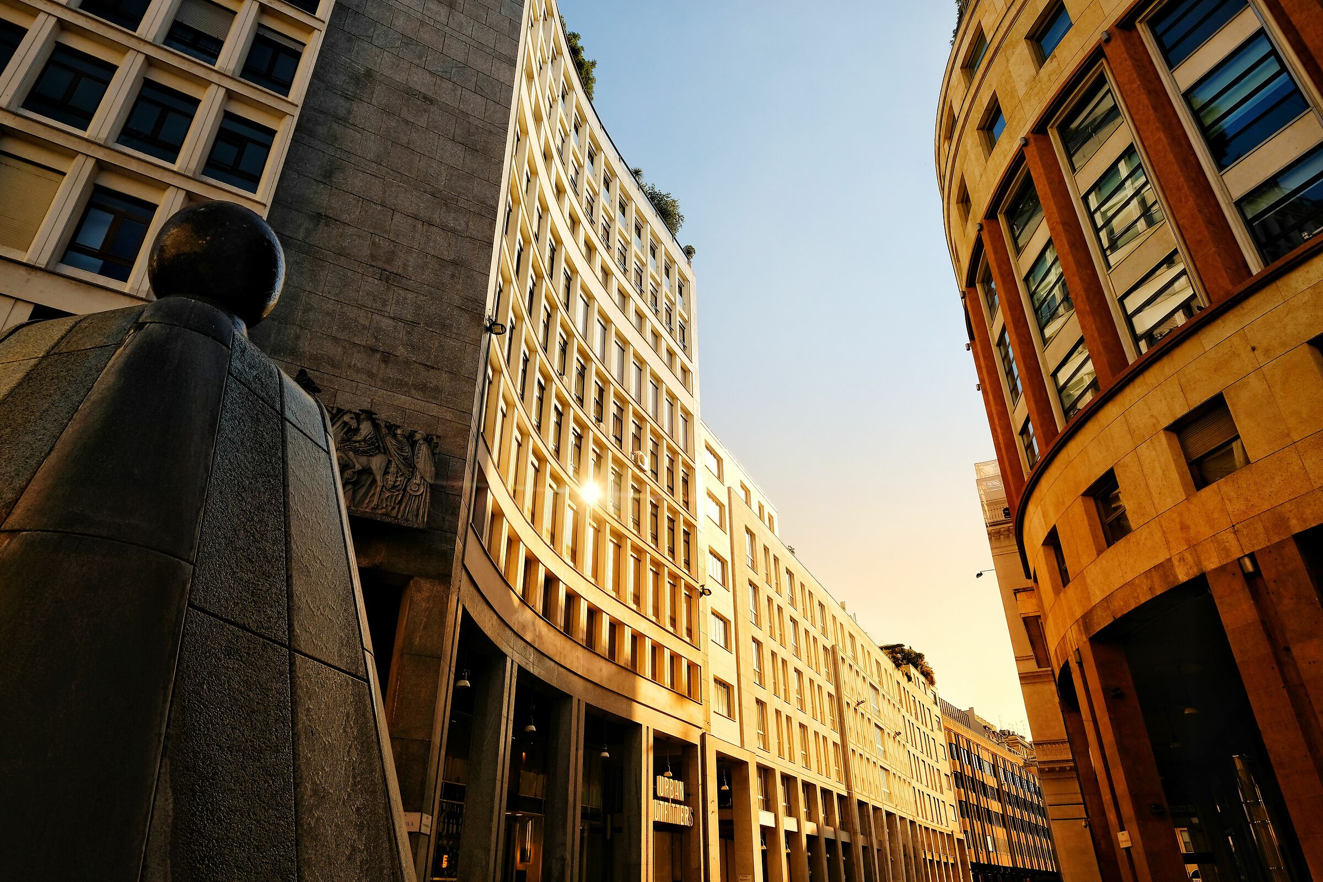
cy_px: 441
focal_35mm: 21
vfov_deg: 59.5
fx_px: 772
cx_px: 662
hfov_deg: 81.2
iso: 200
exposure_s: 1/1000
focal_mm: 14
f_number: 6.4
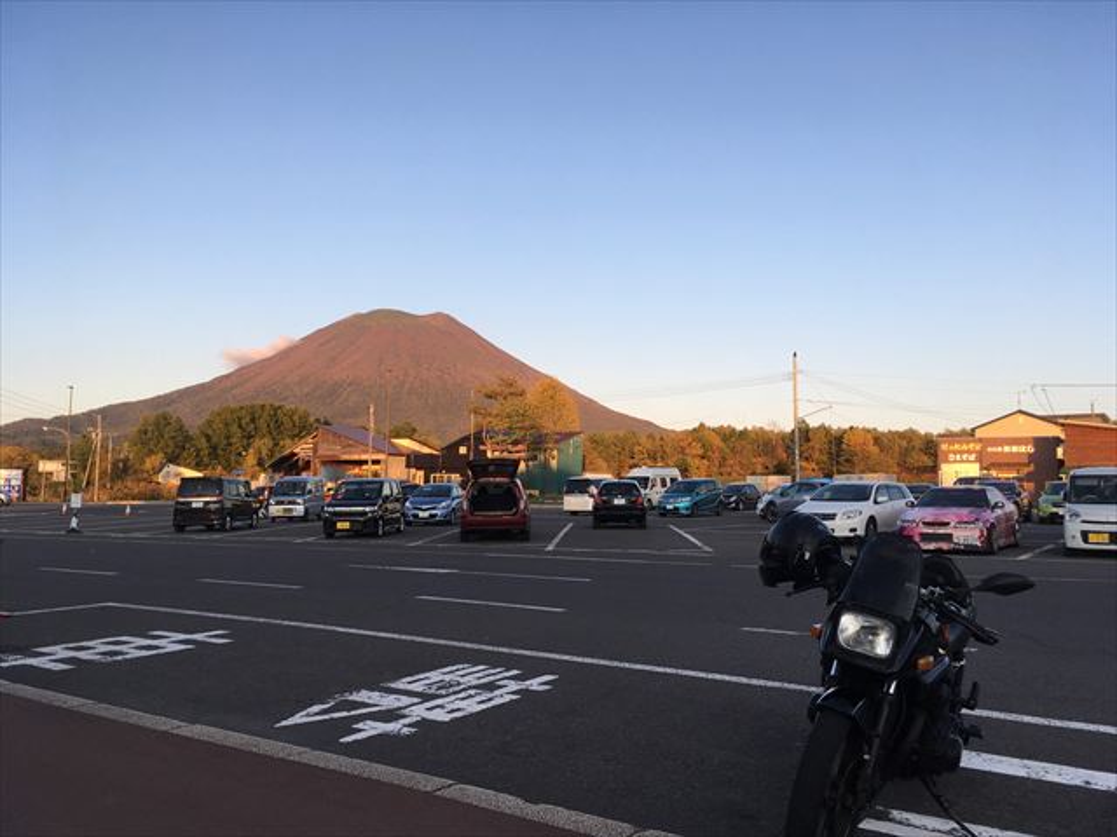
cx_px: 558
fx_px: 936
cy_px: 418
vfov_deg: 48.2
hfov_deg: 61.7
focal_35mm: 29
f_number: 2.2
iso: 25
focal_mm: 4.15
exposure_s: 1/174
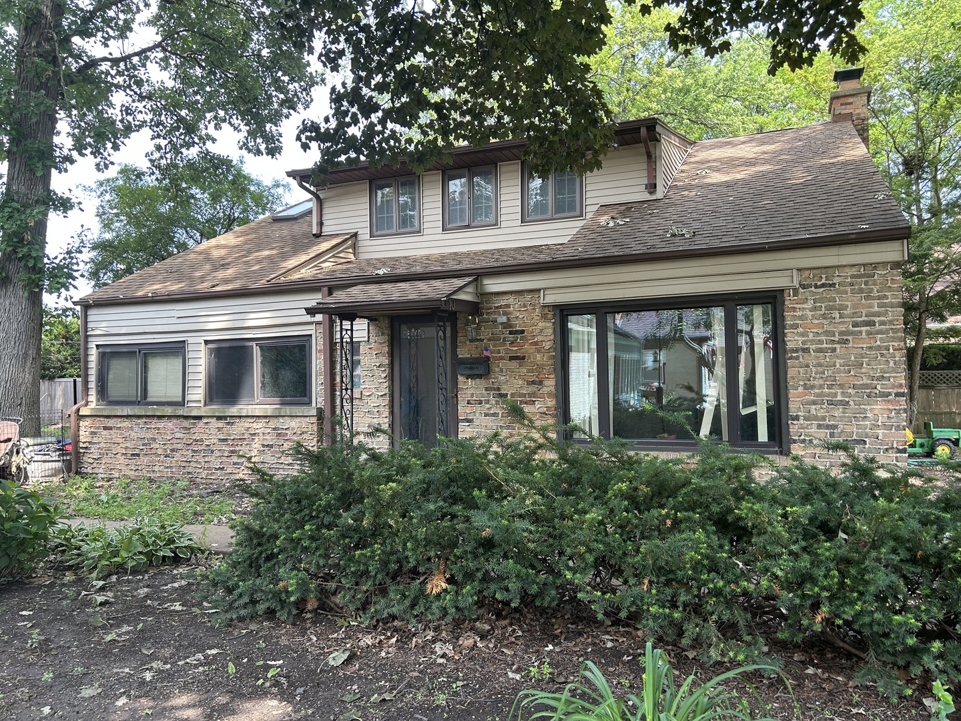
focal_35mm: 26
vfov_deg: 53.1
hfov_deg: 67.3
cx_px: 480
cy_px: 360
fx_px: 722
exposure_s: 1/241
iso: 50
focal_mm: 5.7
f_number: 1.5
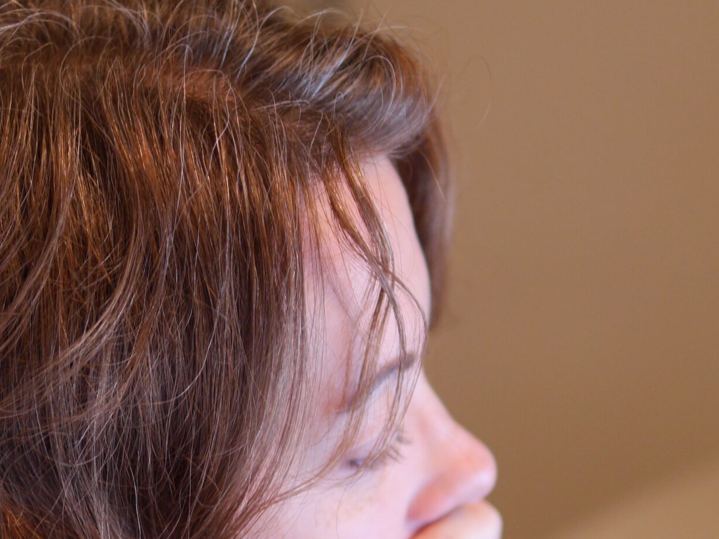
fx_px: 2160
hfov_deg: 18.8
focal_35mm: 104
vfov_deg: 14.1
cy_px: 455
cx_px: 174
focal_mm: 25
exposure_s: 1/125
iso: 500
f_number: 1.4
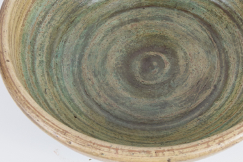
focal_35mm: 81
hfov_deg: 25.0
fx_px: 547
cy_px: 43
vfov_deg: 16.8
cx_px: 148
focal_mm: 32
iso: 800
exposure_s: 1/125
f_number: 8
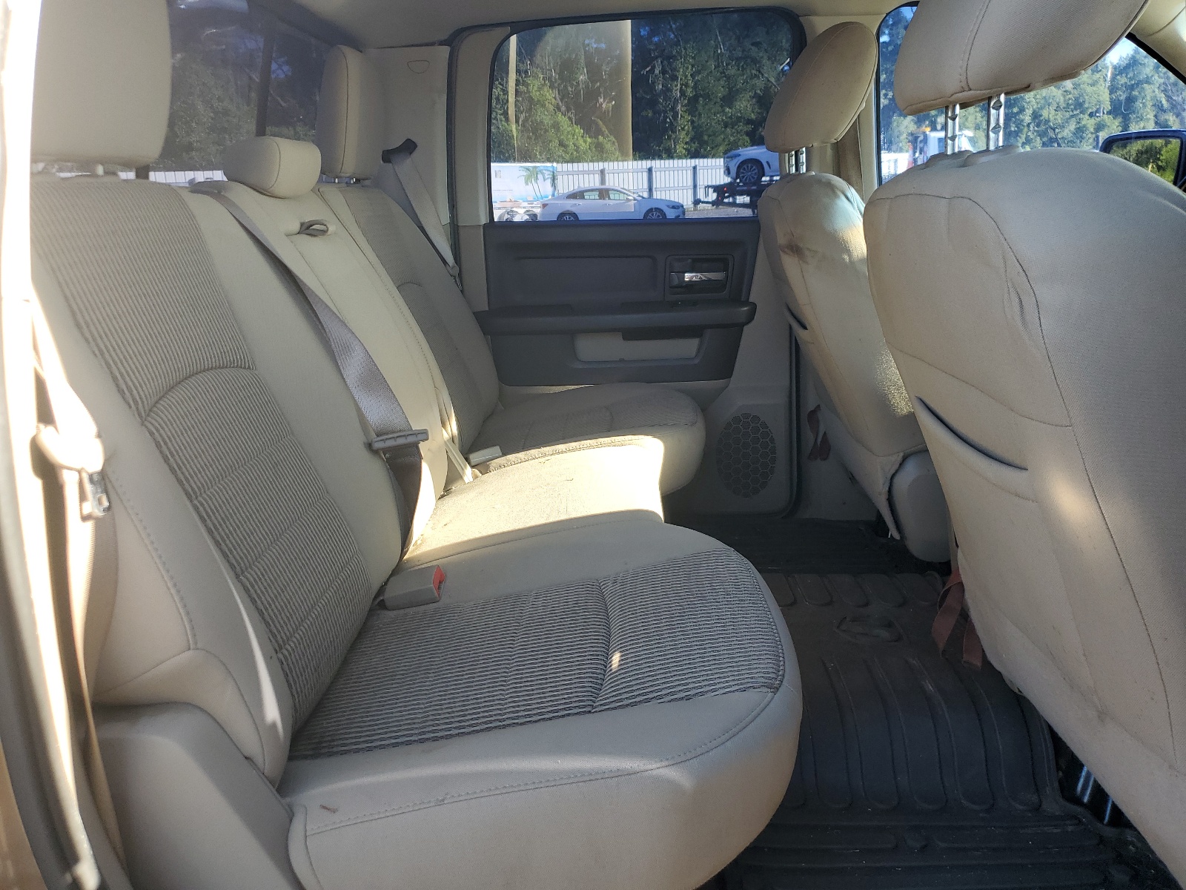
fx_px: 891
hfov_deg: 67.3
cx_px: 593
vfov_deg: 53.1
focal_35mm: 26
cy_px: 445
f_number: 1.5
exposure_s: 1/233
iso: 50
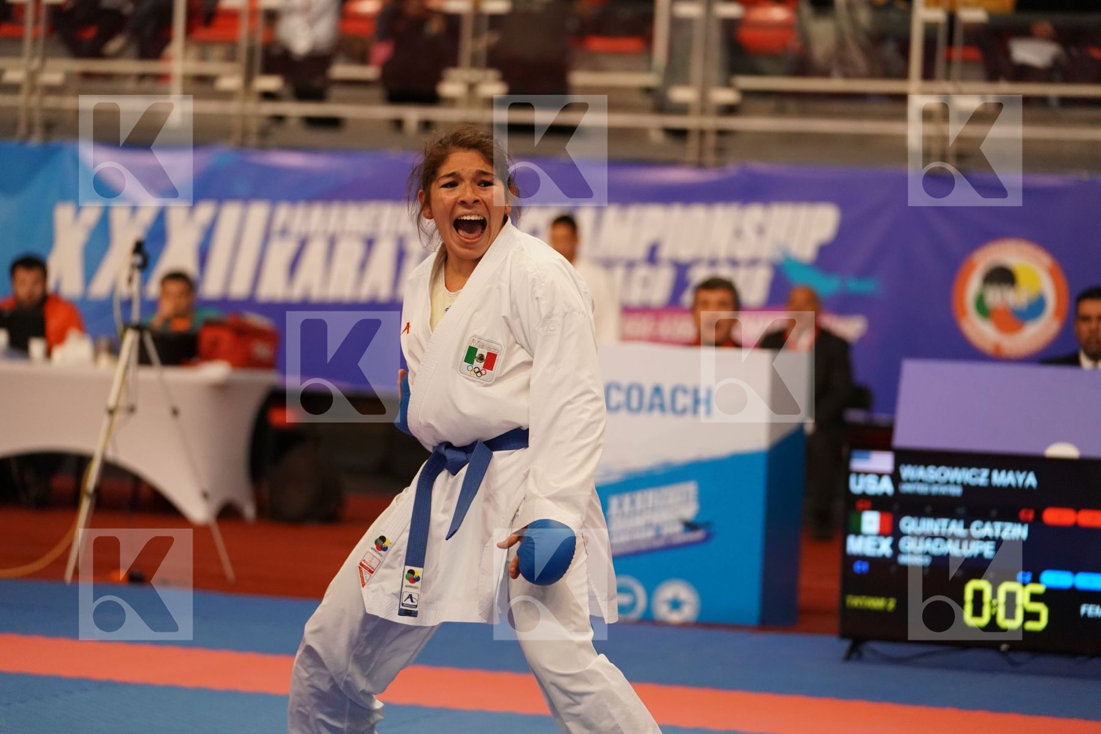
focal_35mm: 121
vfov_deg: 11.3
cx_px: 550
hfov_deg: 16.9
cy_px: 367
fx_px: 3700
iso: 3200
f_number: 2.8
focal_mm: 121
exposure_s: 1/1000
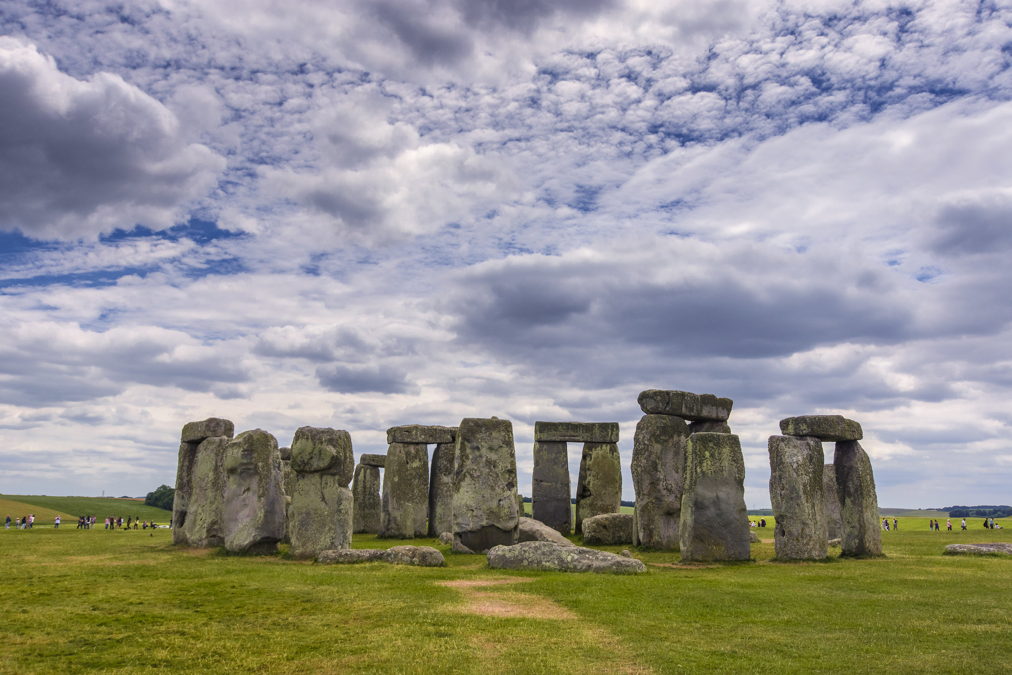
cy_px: 338
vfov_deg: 43.6
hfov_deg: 61.9
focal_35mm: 30
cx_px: 506
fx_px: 843
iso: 320
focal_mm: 20
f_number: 11
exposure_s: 1/400
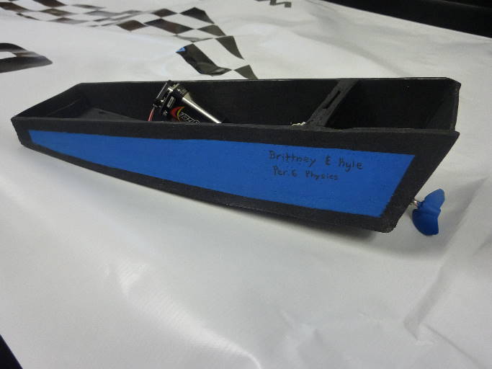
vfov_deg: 46.8
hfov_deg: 60.0
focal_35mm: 30
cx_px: 246
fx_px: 426
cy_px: 184
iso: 250
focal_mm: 5
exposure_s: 1/30
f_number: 3.4
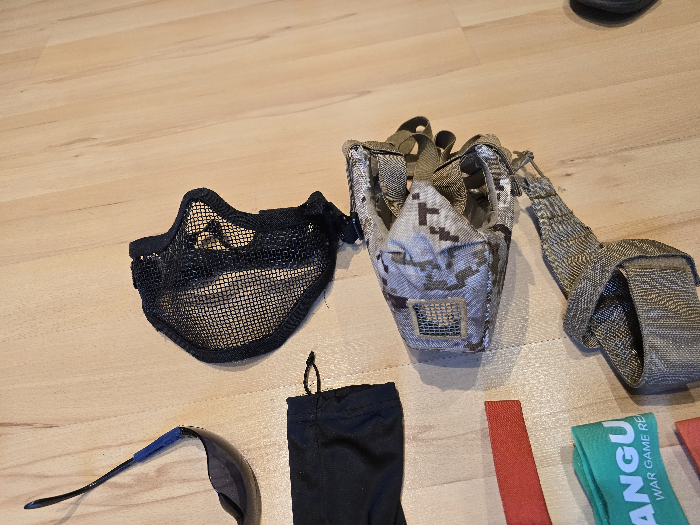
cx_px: 350
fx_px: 465
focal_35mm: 23
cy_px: 262
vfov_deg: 58.9
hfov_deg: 73.9
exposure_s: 1/100
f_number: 1.7
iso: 400
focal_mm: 6.3
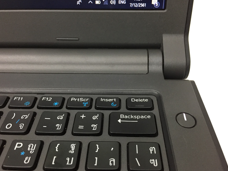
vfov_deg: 46.8
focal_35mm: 30
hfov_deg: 60.0
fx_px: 198
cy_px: 87
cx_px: 113
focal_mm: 4.15
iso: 250
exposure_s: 1/25
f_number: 2.2
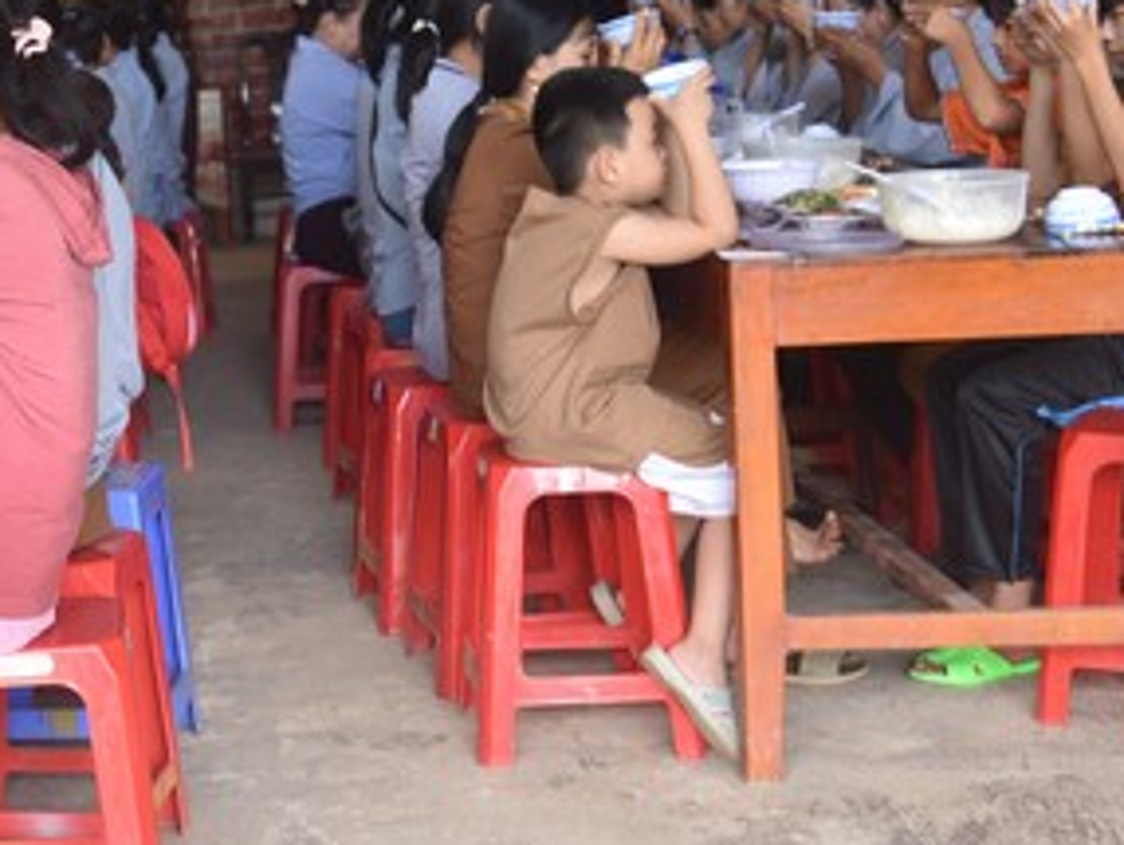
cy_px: 149
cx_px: 138
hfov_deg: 23.0
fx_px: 2697
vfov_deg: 17.6
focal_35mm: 83
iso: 400
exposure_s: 1/60
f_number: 4
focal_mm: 38
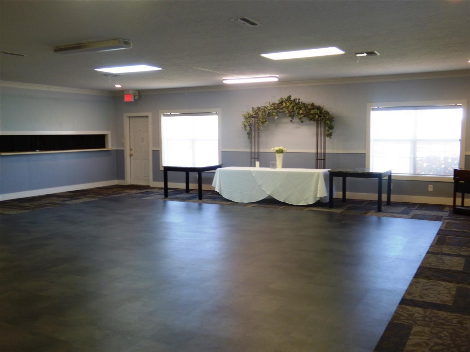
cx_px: 235
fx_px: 475
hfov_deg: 52.6
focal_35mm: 35
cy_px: 176
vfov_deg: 40.7
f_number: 3.4
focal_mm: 6.18
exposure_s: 1/13
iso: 100
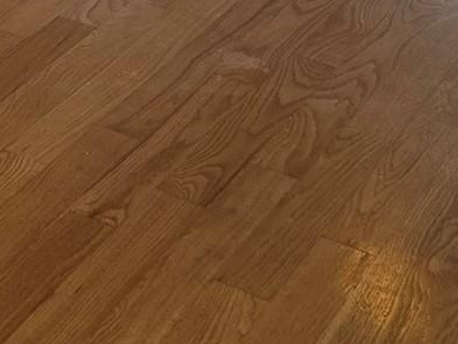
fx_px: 1601
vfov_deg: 10.7
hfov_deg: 15.7
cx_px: -97
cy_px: -451
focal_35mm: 121
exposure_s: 1/120
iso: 160
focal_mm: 6.3
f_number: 1.7
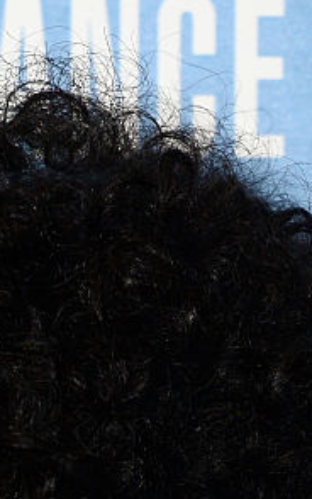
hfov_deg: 3.1
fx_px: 5790
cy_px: 854
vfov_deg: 4.9
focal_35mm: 426
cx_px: -64
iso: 1600
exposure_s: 1/250
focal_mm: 120
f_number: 10
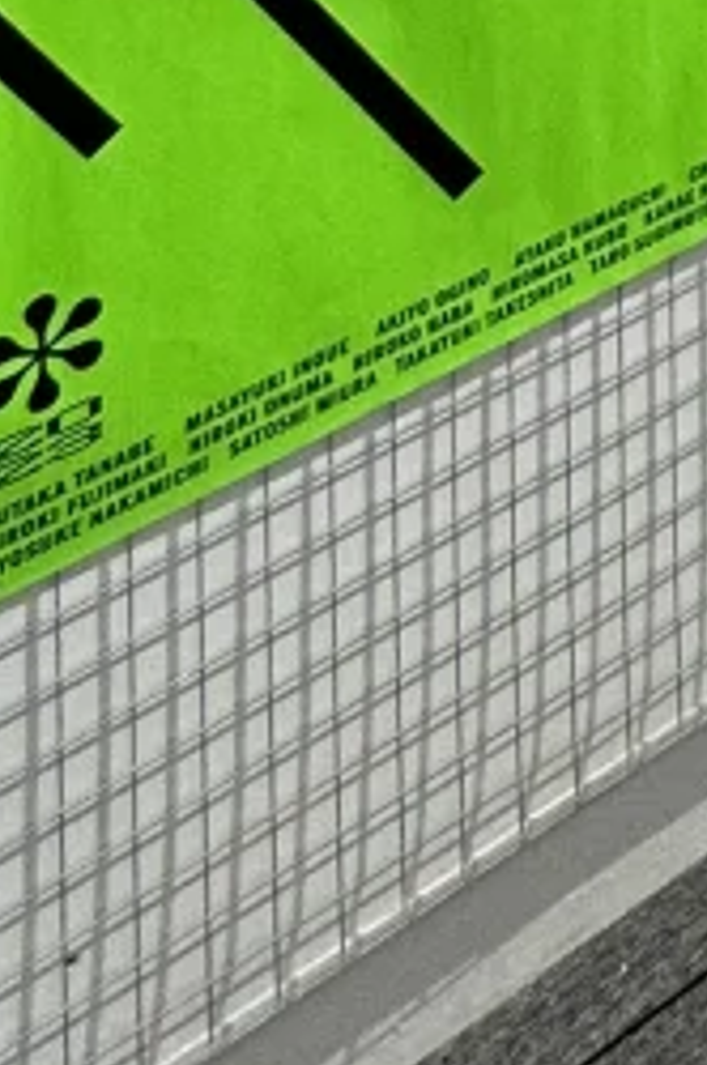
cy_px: -1223
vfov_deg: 16.4
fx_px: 2481
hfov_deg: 12.0
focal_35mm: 84
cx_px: 1853
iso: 80
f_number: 2.2
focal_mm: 2.22
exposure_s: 1/100
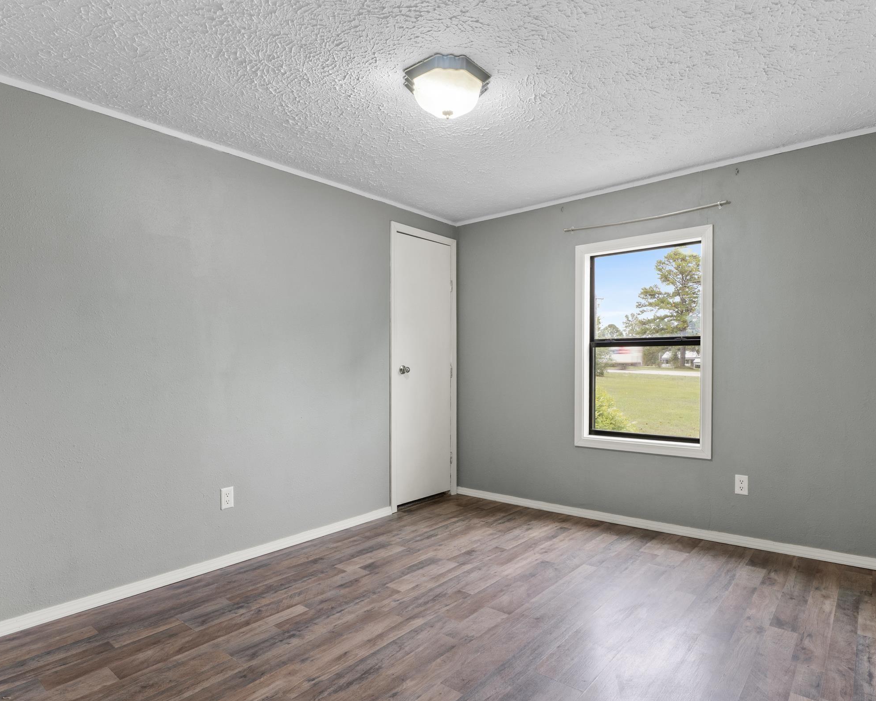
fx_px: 503
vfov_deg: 69.7
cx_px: 464
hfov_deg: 82.0
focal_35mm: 19
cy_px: 364
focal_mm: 10.9
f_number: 9
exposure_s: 1/1.25
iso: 200
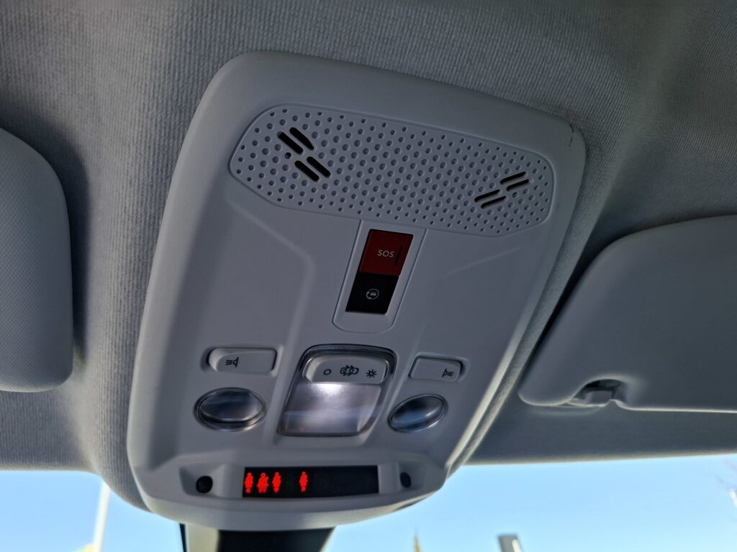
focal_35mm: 23
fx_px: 490
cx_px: 368
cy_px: 276
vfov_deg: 58.9
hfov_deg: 73.9
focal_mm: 5.54
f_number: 1.8
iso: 50
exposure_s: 1/252
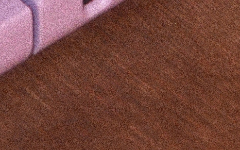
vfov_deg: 4.1
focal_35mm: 302
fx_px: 1975
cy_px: -428
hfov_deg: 6.9
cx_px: 56
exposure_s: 1/15
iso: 2500
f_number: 4.5
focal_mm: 38
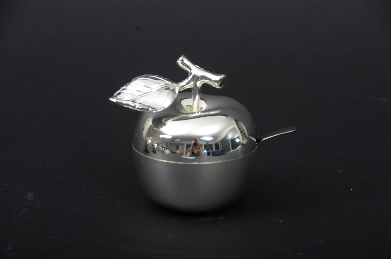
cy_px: 130
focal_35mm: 225
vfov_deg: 6.1
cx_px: 196
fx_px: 2439
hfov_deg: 9.2
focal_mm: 150
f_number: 11
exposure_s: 1/250
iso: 100
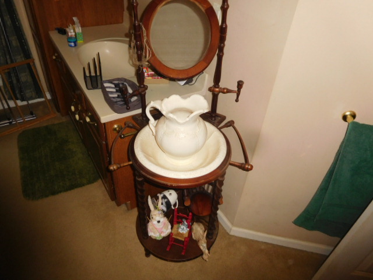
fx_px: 269
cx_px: 186
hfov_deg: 69.4
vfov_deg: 54.9
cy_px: 140
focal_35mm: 25
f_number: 3.4
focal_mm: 4.5
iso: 200
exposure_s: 1/30
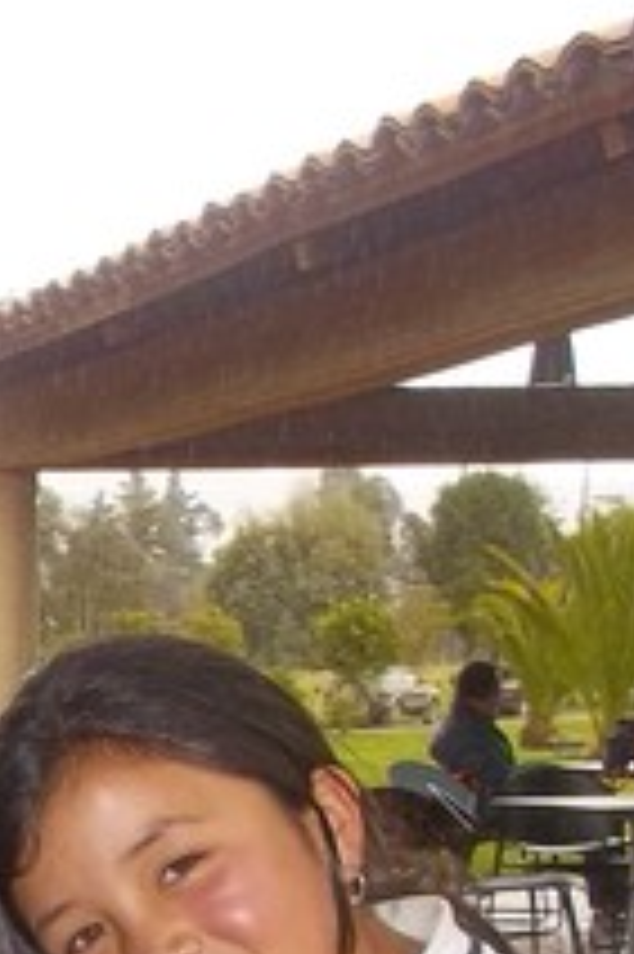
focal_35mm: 91
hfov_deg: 13.7
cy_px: 1044
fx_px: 2408
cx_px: -443
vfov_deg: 21.3
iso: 160
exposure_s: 1/200
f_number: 3.3
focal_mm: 4.1
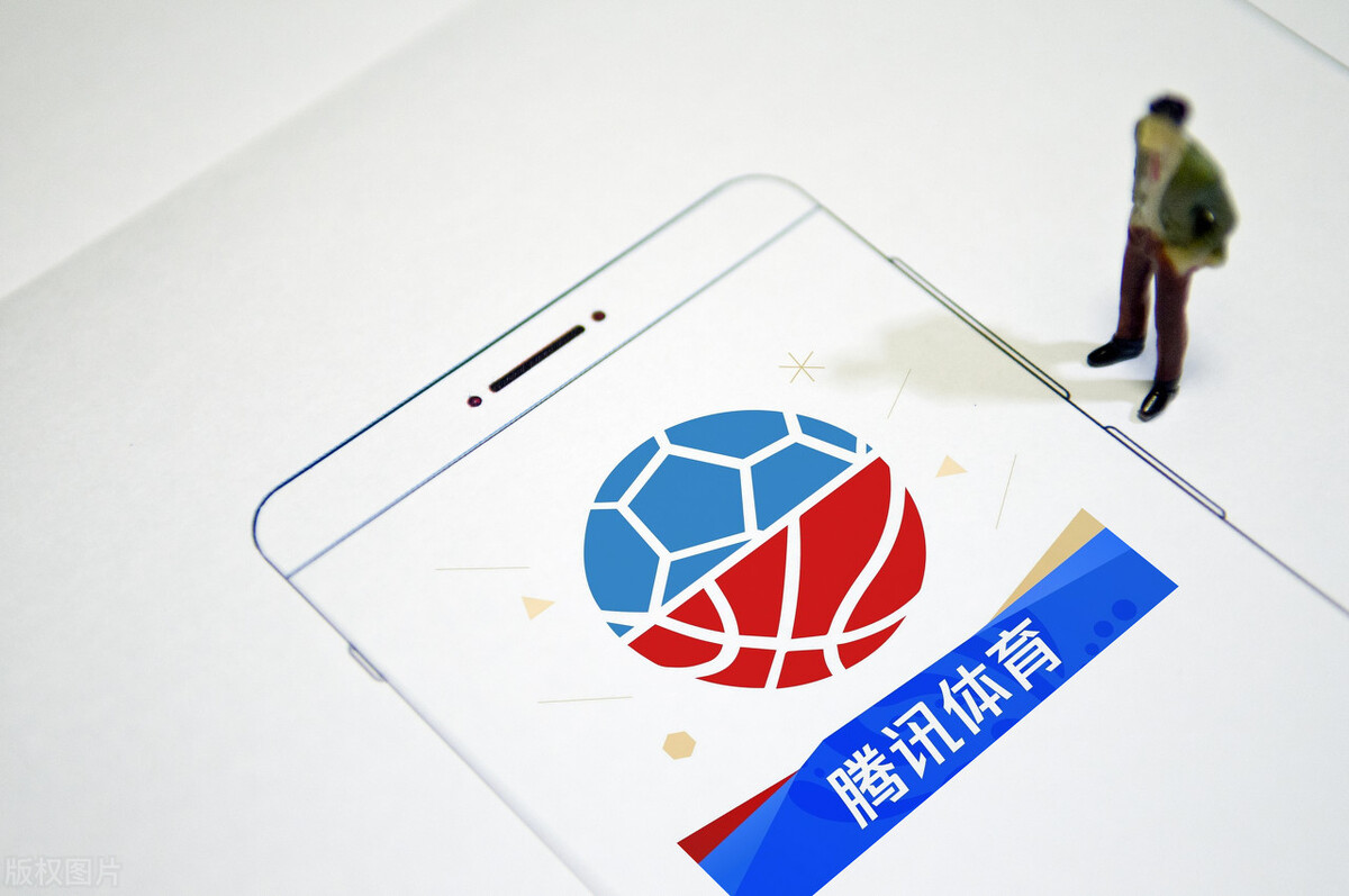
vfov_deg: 16.5
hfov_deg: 24.6
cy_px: 448
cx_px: 674
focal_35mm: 82
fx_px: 3088
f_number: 2.8
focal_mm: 55
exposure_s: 1/2000
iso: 640
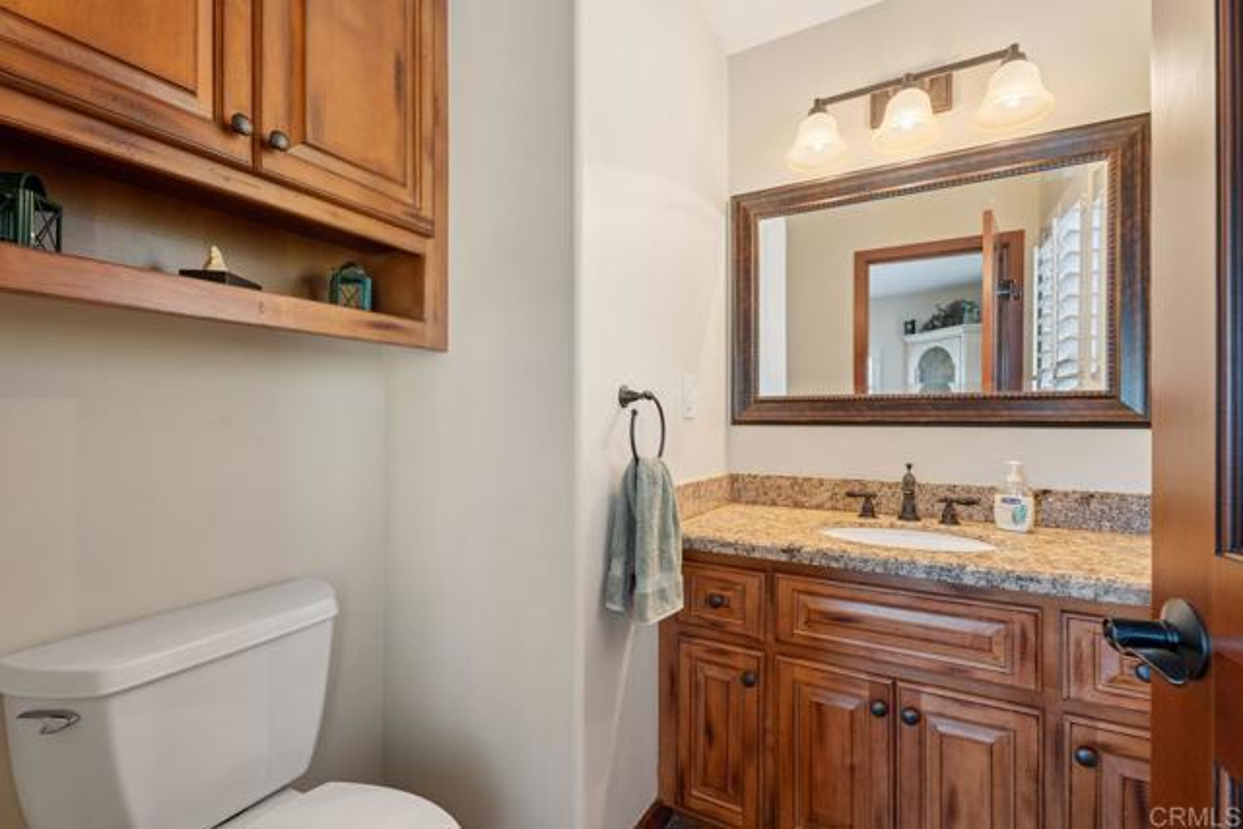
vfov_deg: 73.8
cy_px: 414
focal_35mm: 16
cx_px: 622
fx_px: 553
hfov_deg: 96.7
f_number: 8
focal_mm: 16
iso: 400
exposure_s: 1/5
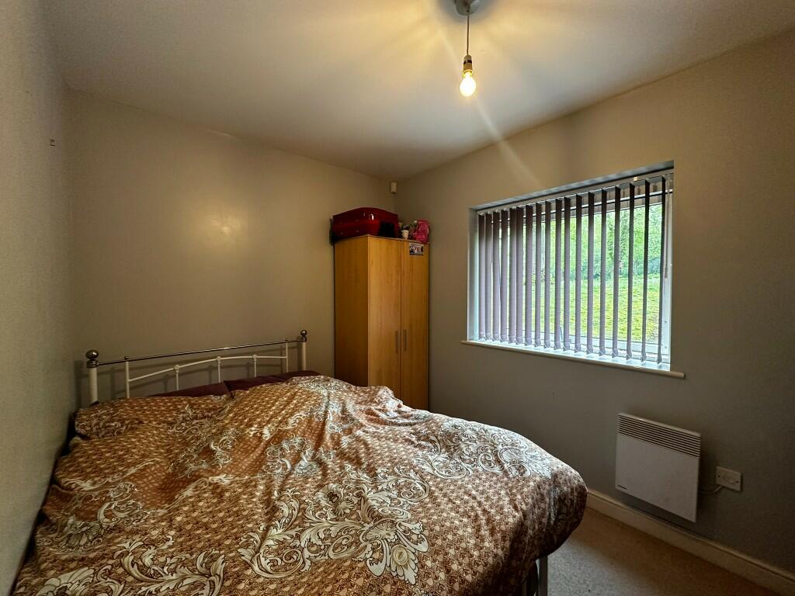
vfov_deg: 85.7
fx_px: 322
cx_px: 398
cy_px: 298
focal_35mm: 14
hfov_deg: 102.1
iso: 250
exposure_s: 1/50
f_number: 2.2
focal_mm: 2.22
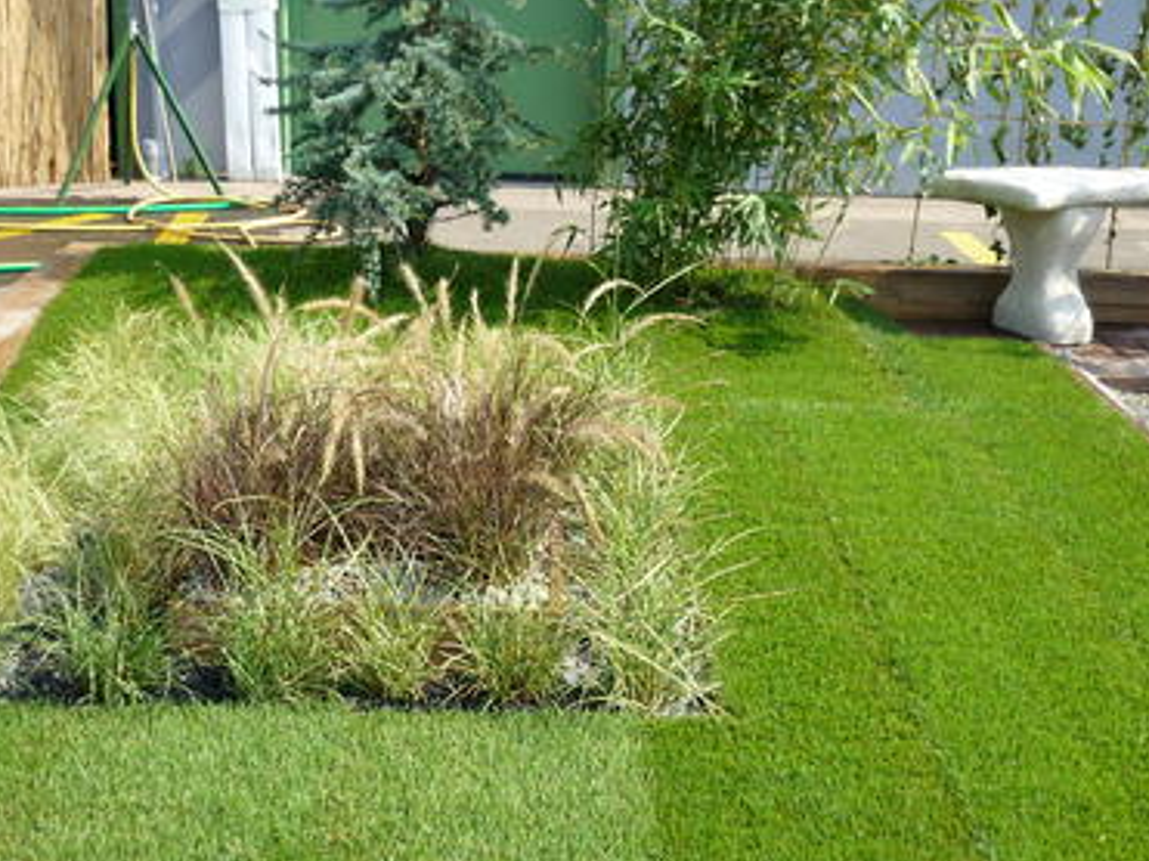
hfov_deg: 33.8
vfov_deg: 25.5
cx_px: 626
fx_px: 1891
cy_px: 592
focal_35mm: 57
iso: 80
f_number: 2.8
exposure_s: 1/500
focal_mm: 5.5
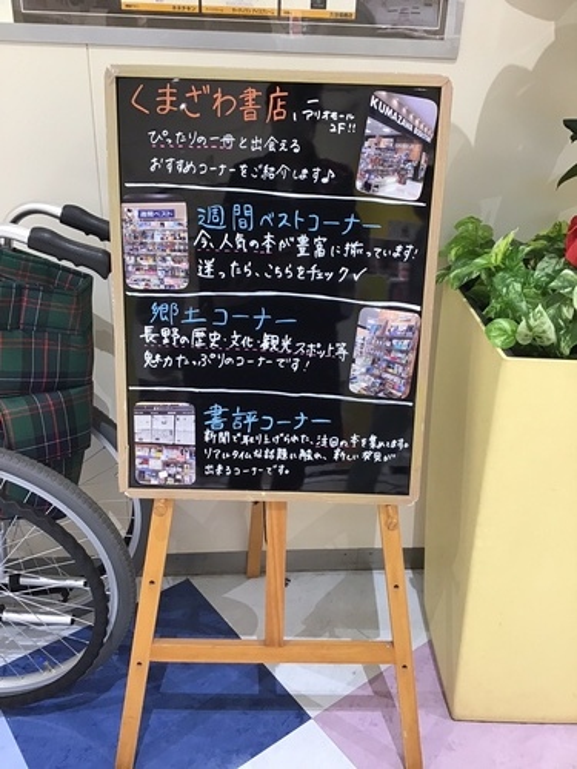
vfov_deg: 58.4
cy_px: 384
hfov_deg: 45.4
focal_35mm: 31
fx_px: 689
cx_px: 288
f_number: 2.4
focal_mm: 3.3
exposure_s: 1/30
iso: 50
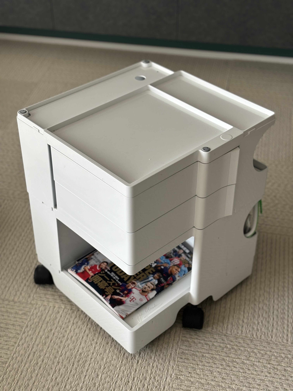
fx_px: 587
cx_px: 146
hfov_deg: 28.0
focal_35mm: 52
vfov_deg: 36.8
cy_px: 196
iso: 50
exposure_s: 1/172
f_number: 1.6
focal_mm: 5.96
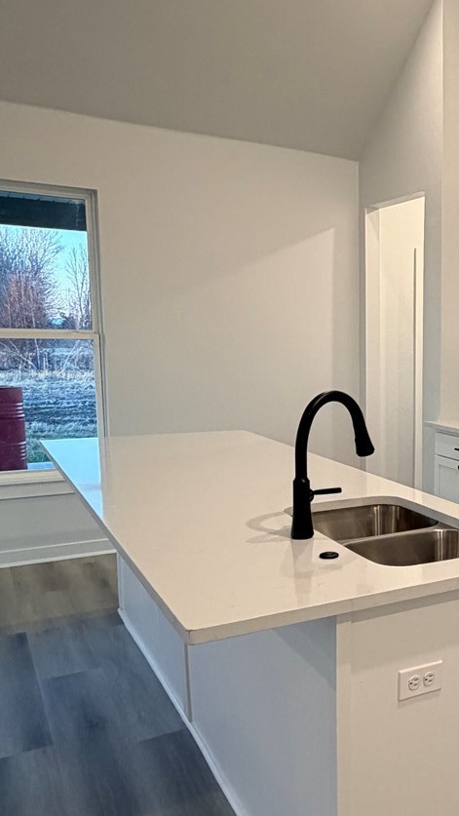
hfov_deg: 30.4
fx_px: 757
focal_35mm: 35
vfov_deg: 56.5
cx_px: 499
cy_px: 447
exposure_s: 1/60
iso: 200
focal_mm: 2.22
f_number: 2.2
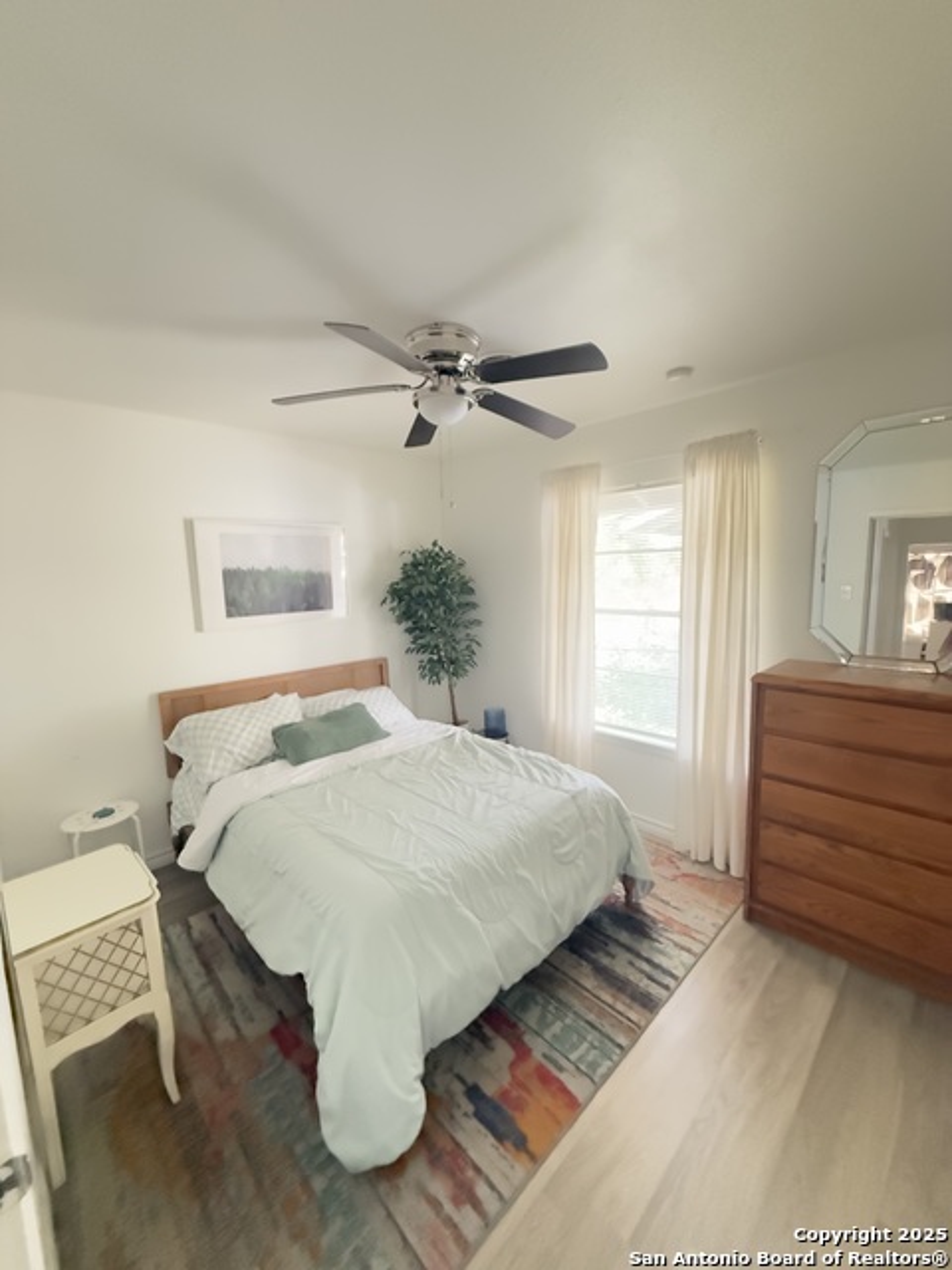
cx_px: 476
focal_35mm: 14
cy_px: 635
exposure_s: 1/40
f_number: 2.2
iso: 1600
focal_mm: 2.22
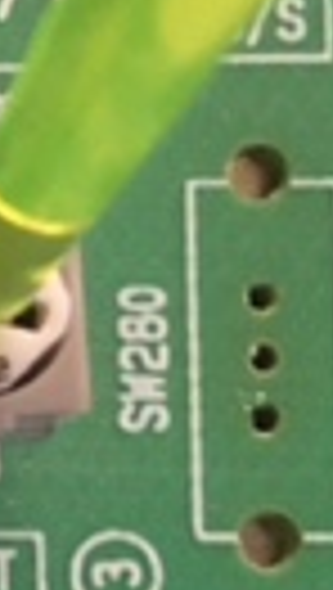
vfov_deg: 13.9
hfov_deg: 6.9
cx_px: -770
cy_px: 396
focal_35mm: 154
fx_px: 2410
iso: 400
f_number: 2.2
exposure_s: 1/15
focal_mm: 4.15
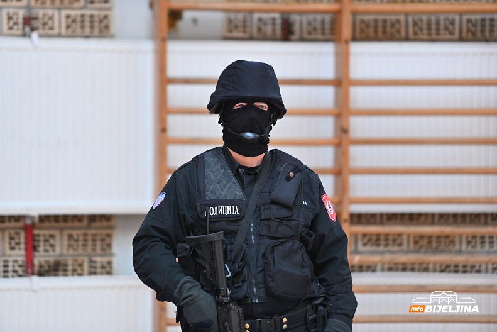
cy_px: 165
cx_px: 246
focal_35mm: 202
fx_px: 2790
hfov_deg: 10.2
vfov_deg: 6.8
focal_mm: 200
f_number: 2.8
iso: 1600
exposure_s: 1/400
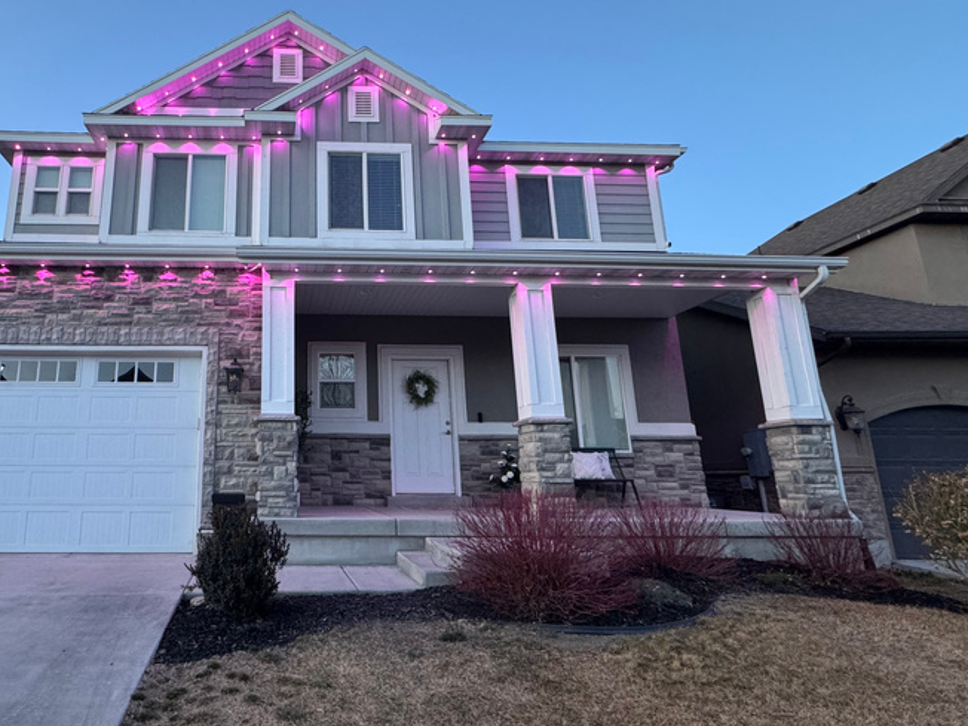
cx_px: 294
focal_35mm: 22
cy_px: 337
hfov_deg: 73.2
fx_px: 615
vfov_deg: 61.0
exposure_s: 1/64
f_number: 2.2
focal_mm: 2.22
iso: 320
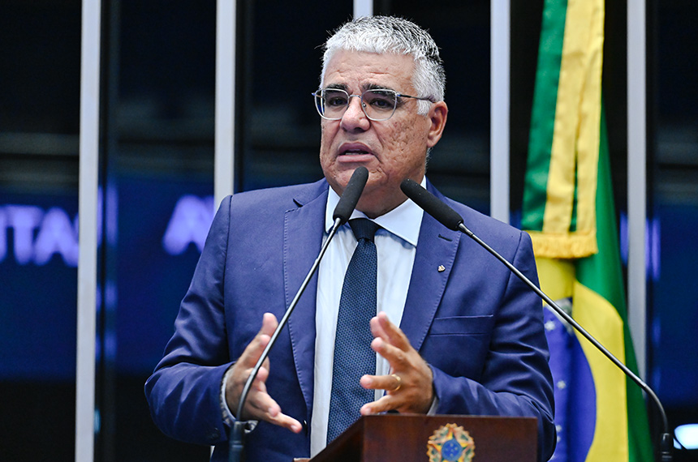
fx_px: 3871
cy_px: 231
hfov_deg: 10.3
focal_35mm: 200
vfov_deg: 6.8
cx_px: 349
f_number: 4.5
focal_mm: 200
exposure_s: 1/160
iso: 6400
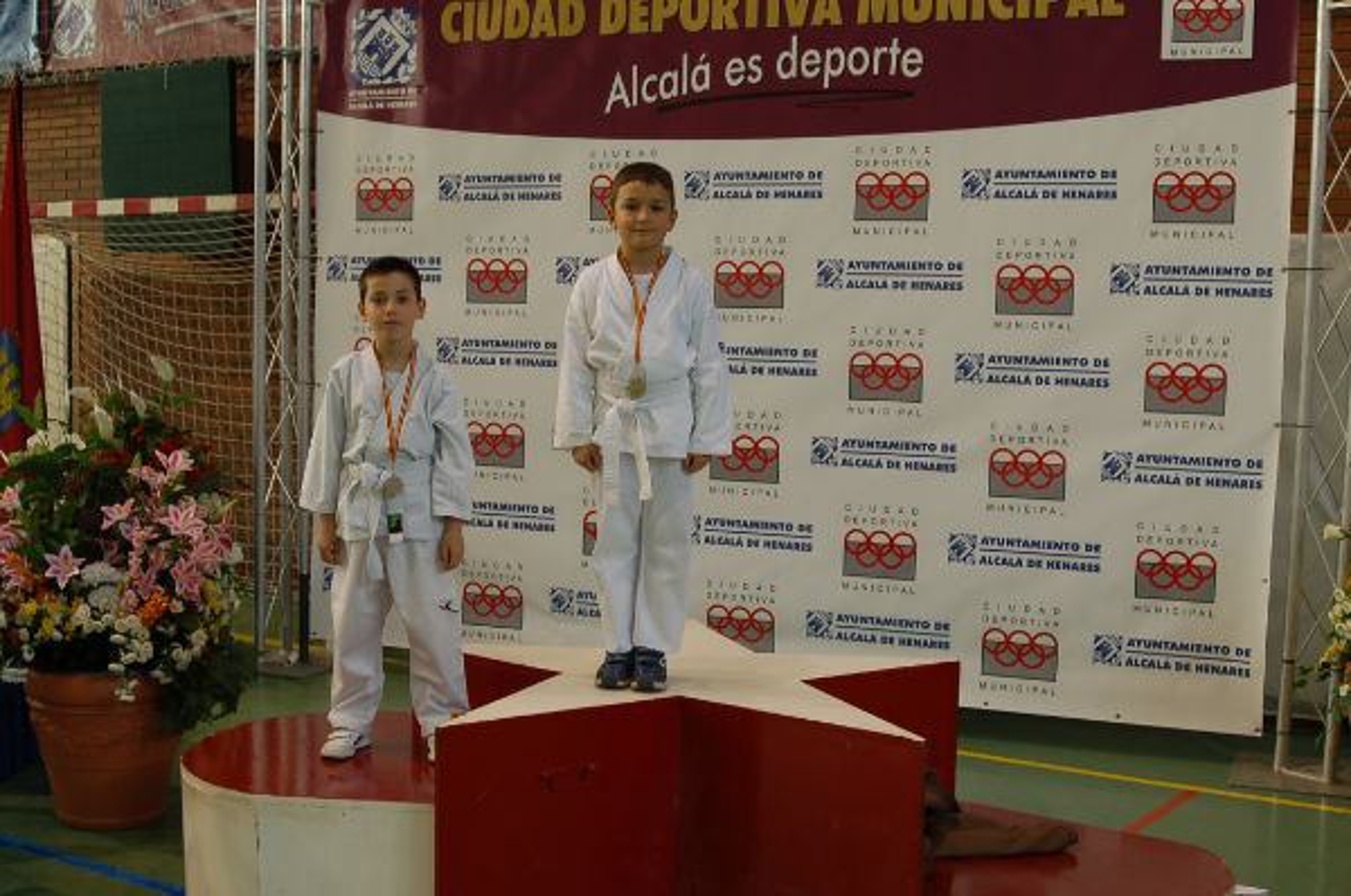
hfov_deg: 42.4
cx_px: 676
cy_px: 448
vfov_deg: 28.8
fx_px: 1742
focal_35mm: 46
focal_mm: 31
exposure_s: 1/60
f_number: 4
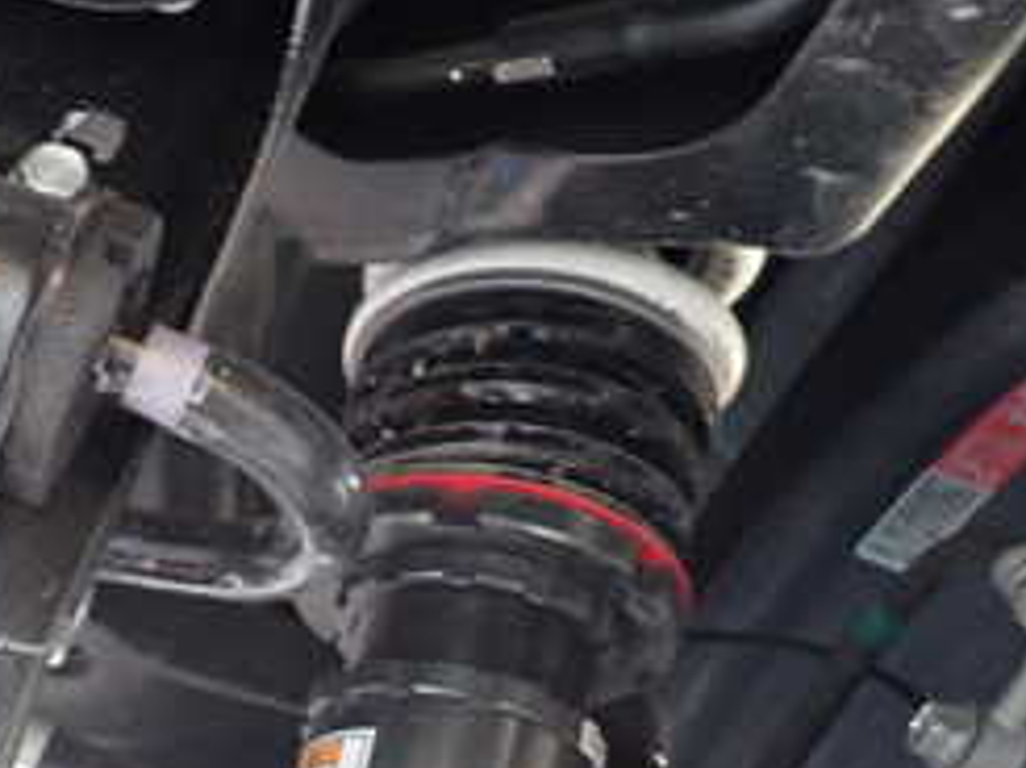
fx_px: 1806
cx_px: -142
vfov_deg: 23.3
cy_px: 697
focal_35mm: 61
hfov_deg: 28.4
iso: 320
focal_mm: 4.5
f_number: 2
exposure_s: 1/30
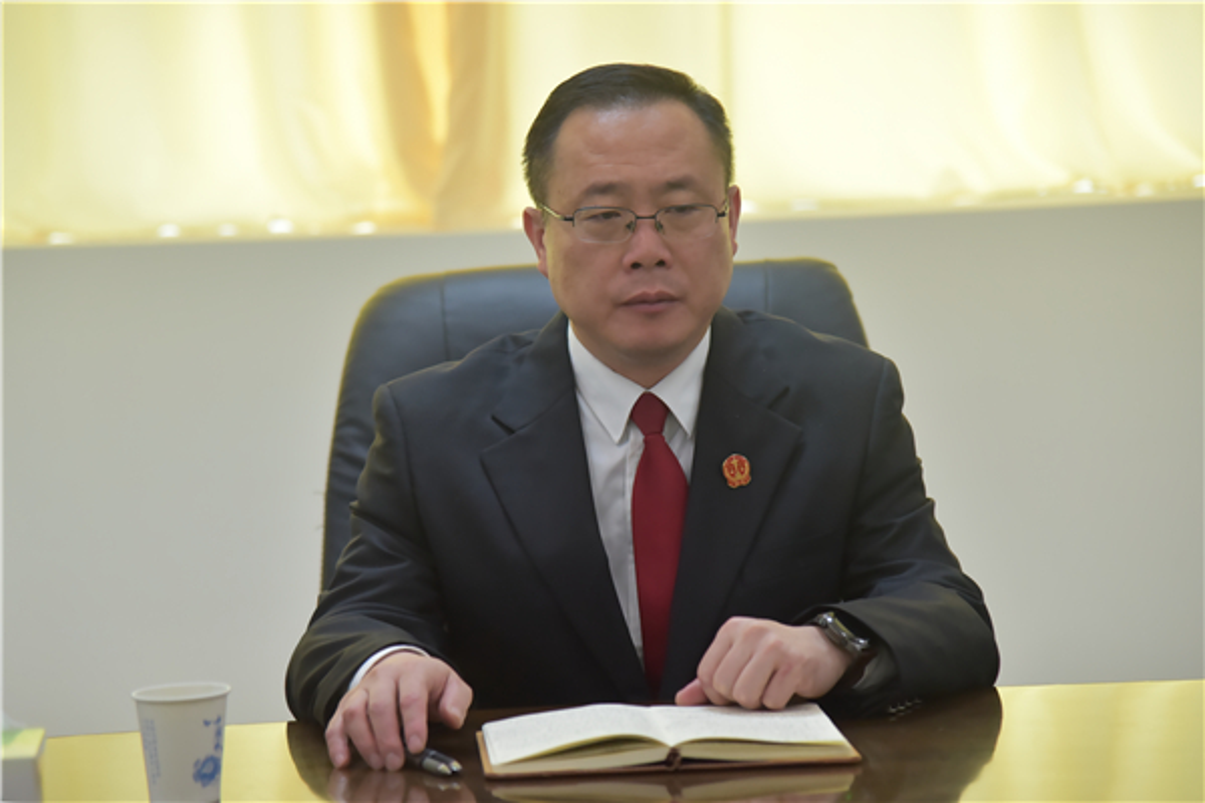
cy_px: 402
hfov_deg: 17.1
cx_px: 602
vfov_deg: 11.4
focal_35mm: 120
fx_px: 4016
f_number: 4
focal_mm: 120
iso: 2000
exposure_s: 1/125
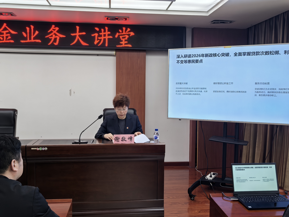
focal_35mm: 35
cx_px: 144
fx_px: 292
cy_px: 108
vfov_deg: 40.7
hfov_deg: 52.6
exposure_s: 1/100
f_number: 2
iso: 100
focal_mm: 5.75
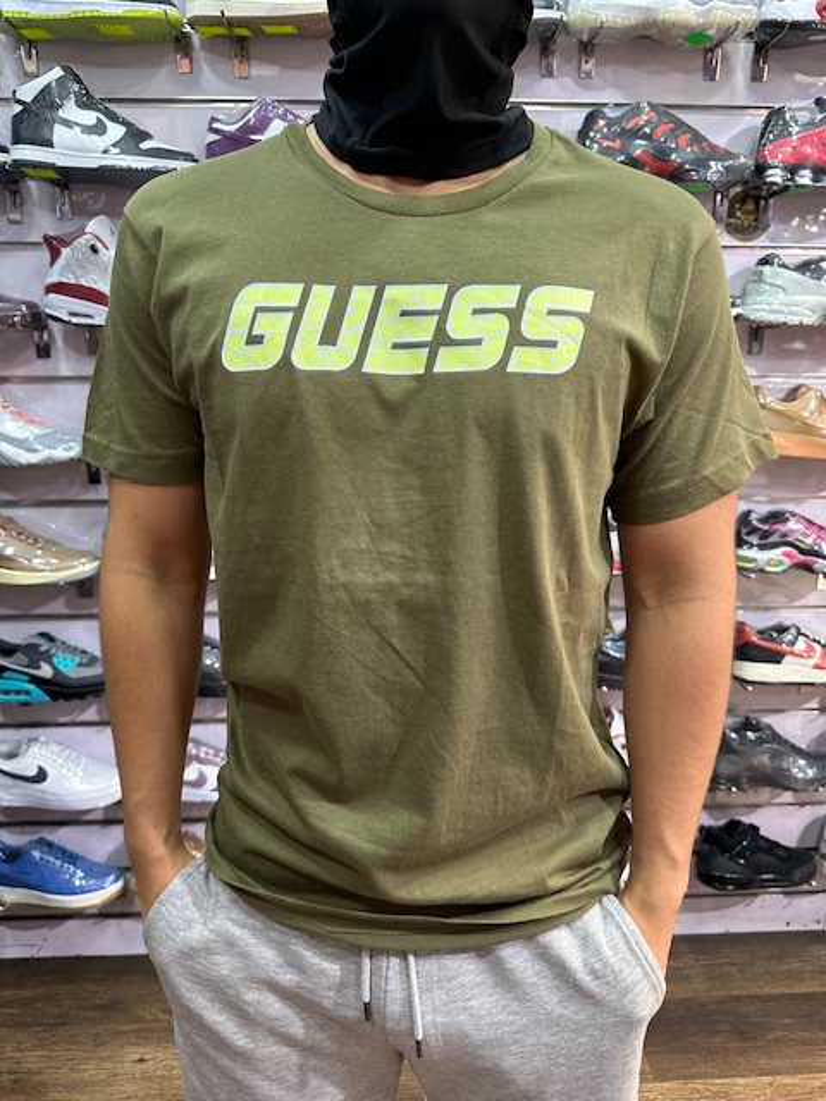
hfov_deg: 56.8
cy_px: 550
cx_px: 413
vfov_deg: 71.6
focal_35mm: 24
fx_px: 764
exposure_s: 1/50
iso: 400
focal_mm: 6.86
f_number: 1.78
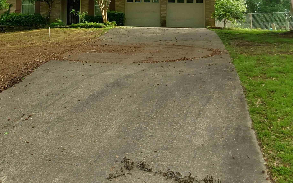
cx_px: 53
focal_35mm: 50
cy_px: 1
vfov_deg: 24.7
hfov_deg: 38.6
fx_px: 399
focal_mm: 2.91
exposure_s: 1/435
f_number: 1.9
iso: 50
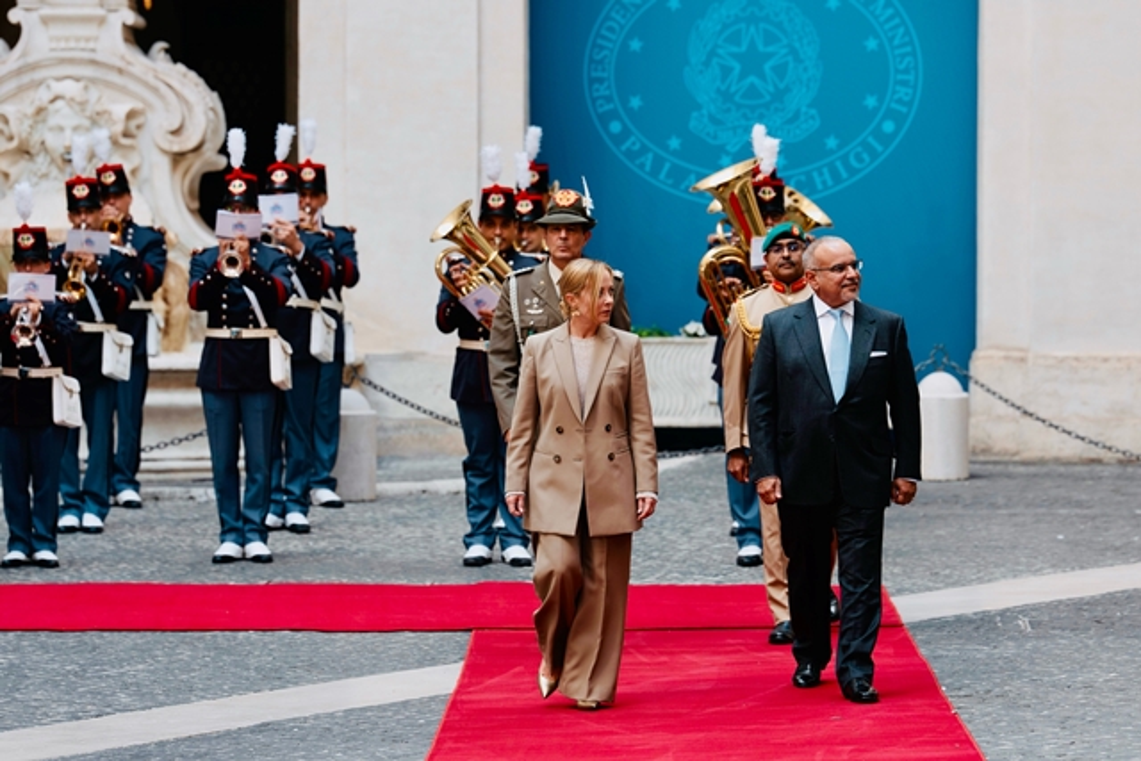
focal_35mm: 165
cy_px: 380
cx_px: 570
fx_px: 5230
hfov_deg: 12.4
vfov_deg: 8.3
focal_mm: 110
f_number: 2.8
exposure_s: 1/125
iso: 100
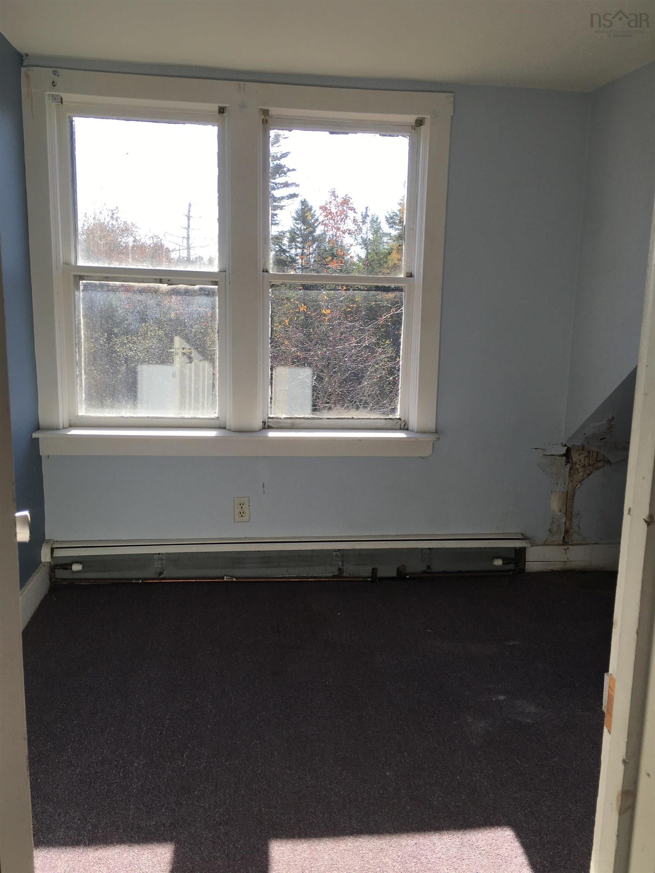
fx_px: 732
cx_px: 328
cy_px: 436
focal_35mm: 29
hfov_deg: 48.2
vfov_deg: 61.7
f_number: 2.2
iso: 25
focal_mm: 4.15
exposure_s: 1/519
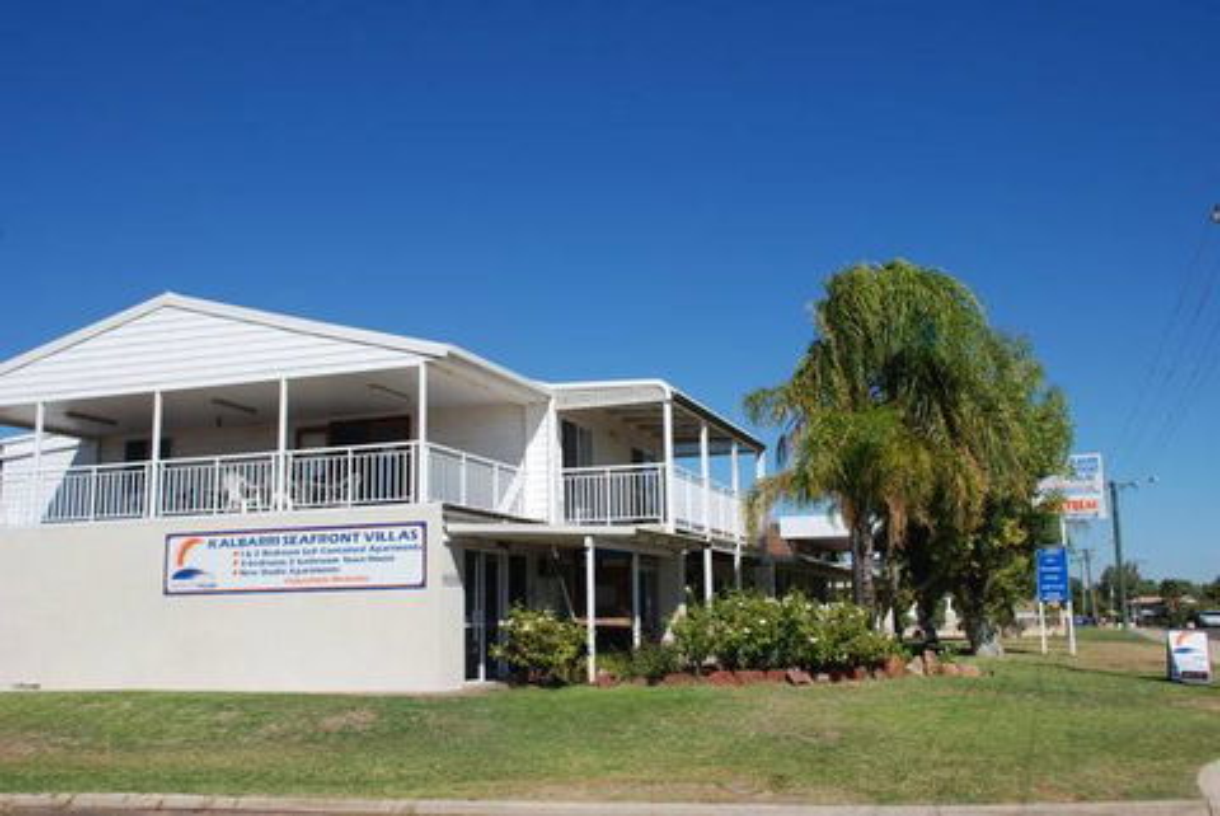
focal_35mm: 36
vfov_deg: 36.9
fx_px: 1221
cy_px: 408
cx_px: 610
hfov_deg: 53.1
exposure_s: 1/250
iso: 100
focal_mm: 24
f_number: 8
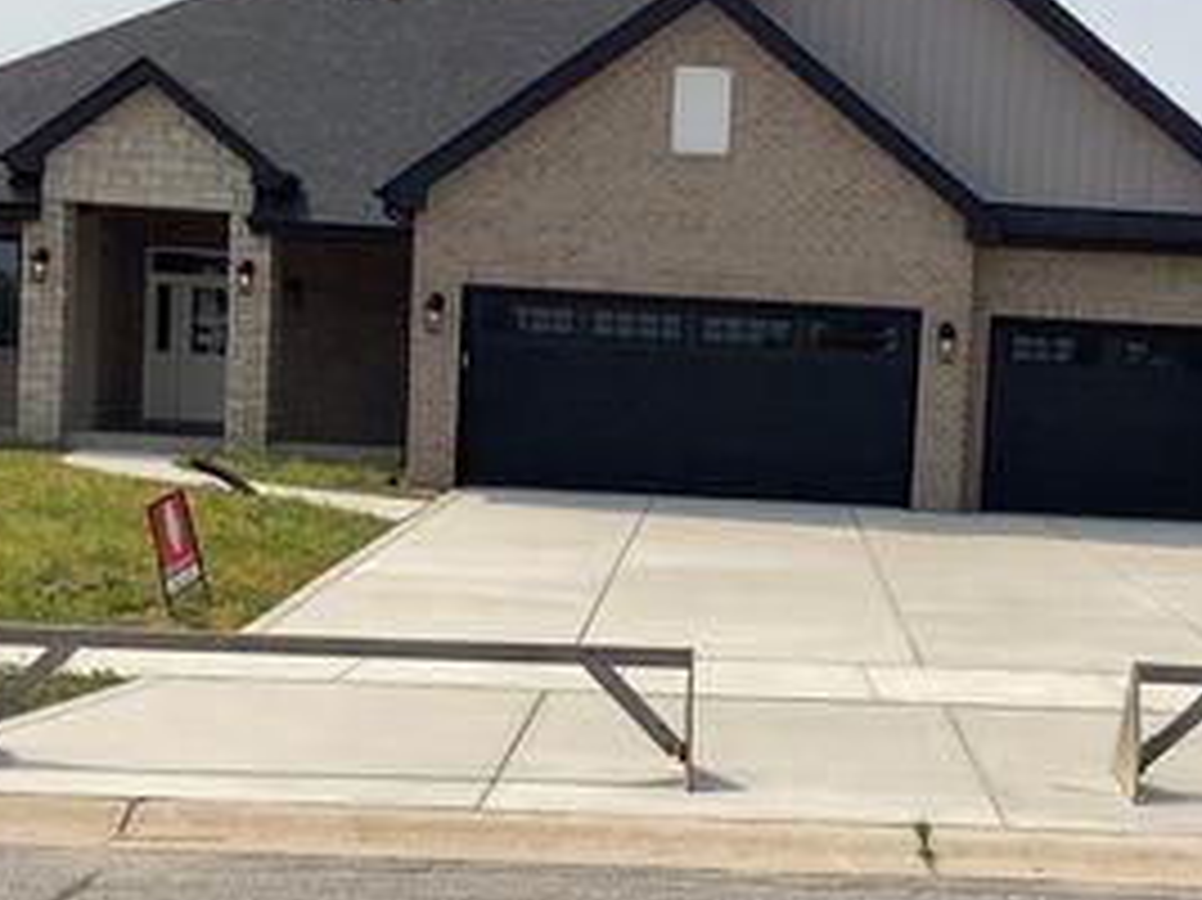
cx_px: 765
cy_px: 560
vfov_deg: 25.1
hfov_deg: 33.1
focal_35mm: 58
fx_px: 2013
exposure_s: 1/2551
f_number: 2.4
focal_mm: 3.3
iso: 25
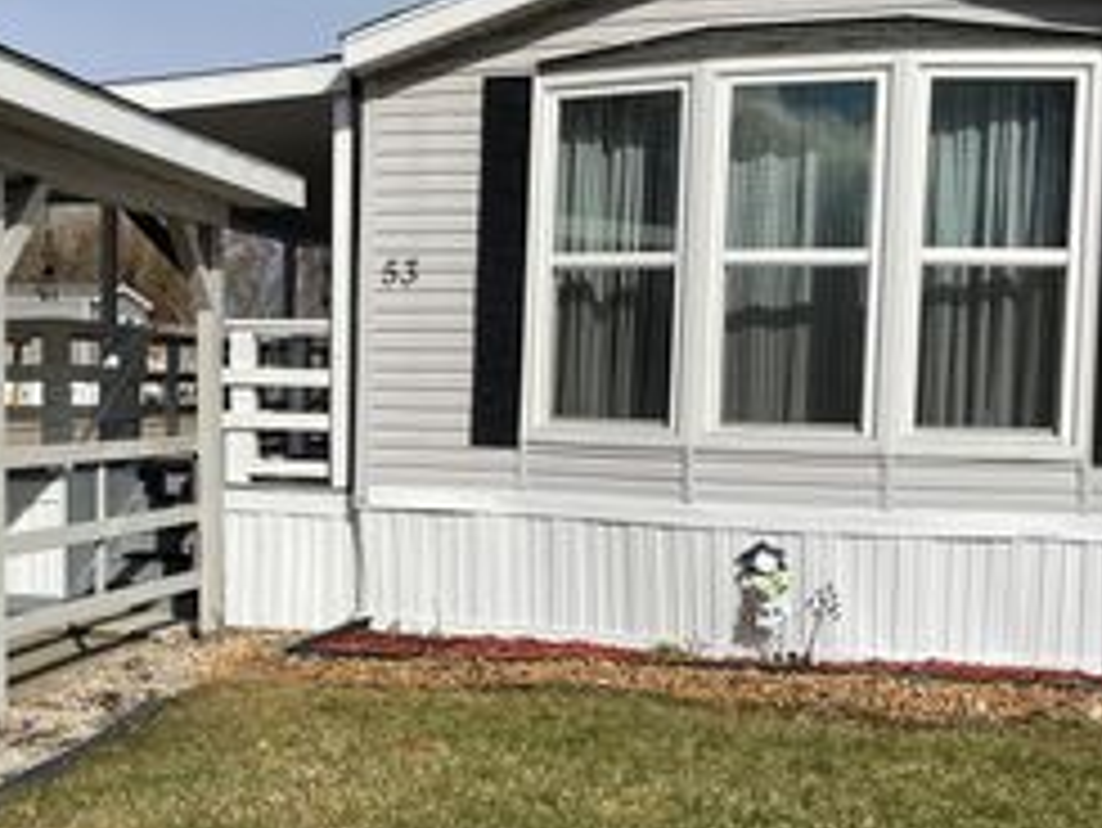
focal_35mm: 53
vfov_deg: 27.5
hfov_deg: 35.4
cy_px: 461
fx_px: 1688
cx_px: 283
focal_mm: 4.2
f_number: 1.6
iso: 32
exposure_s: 1/9091
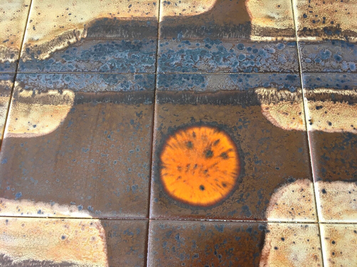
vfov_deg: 48.2
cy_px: 134
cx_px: 178
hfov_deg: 61.7
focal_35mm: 29
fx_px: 299
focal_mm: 4.15
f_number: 2.2
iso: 64
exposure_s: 1/33
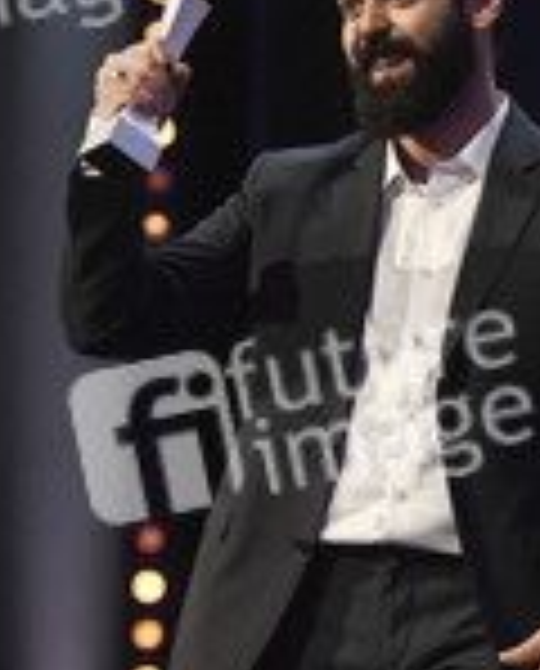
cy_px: 643
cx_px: 432
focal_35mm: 339
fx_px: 6745
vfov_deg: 5.7
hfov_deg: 4.6
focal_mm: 135
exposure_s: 1/320
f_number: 4
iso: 3200
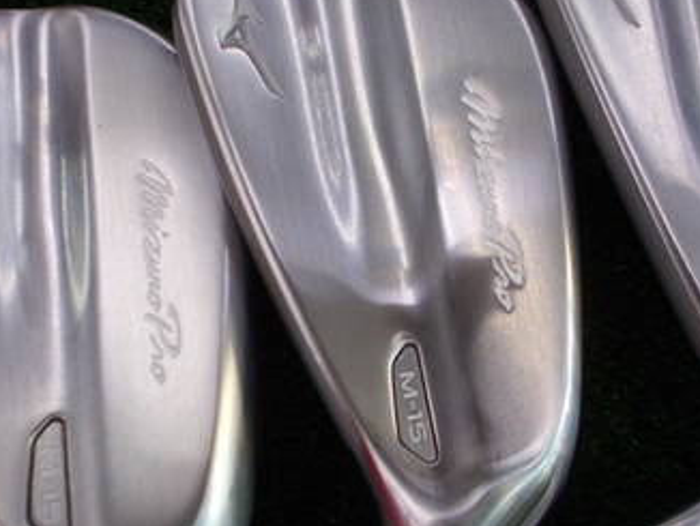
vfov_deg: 28.5
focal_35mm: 51
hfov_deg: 37.5
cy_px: 210
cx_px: 335
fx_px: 1032
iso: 80
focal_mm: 4.6
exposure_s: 1/60
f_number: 3.2
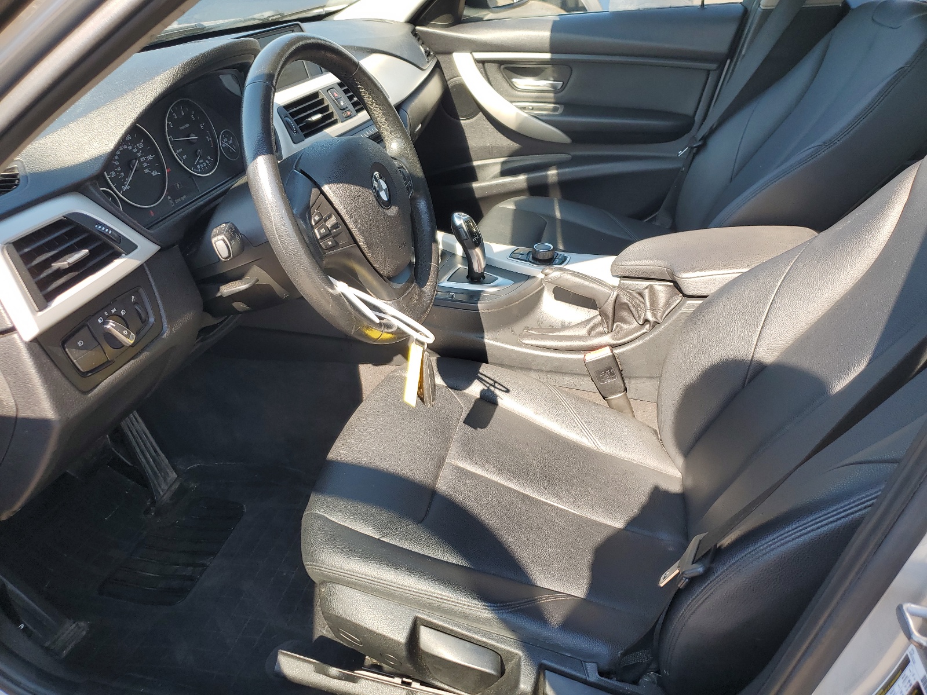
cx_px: 464
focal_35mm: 26
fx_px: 696
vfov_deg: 53.1
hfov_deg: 67.3
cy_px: 348
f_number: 1.5
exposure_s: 1/357
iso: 50
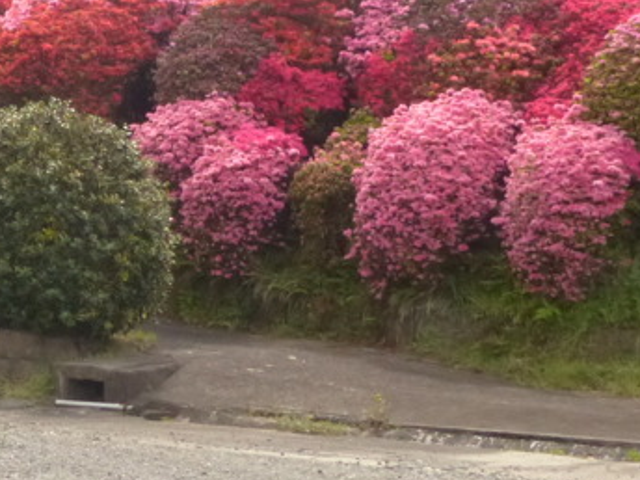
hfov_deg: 15.4
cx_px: -169
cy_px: -30
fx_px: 2256
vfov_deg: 12.0
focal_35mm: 122
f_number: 6.3
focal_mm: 7.4
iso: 400
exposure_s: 1/200
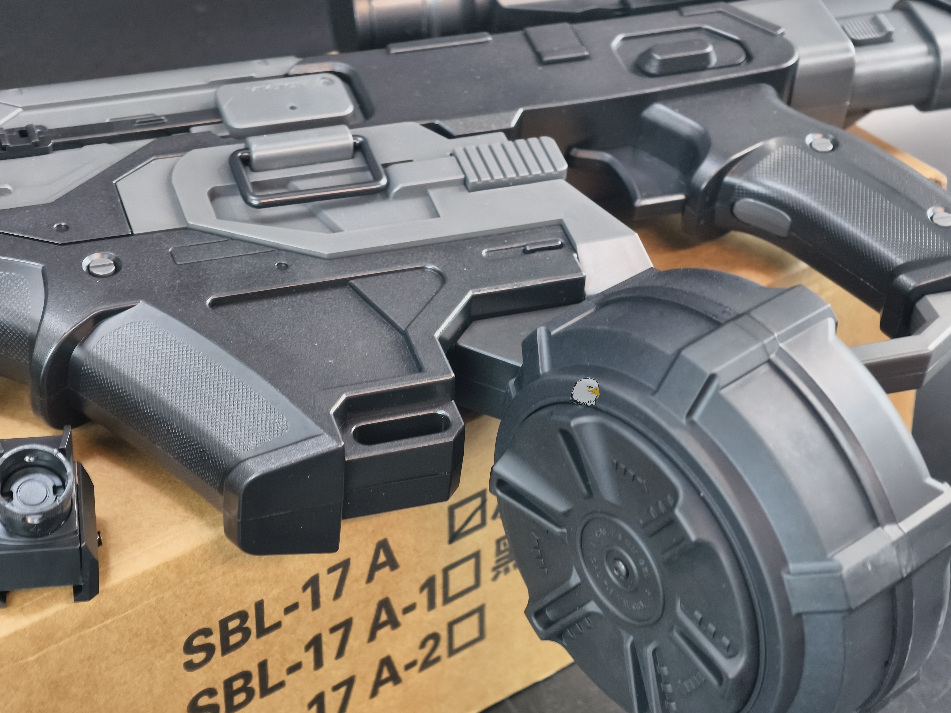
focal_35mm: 86
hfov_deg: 22.8
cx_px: 476
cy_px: 357
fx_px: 2363
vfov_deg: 17.2
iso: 886
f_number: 2.67
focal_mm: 22.48
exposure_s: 1/10.9
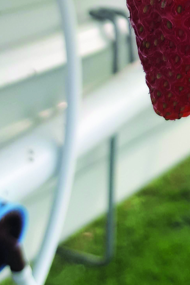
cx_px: 194
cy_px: -62
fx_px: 705
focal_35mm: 89
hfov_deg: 15.1
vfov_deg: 21.2
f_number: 1.9
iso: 40
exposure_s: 1/378
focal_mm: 3.6
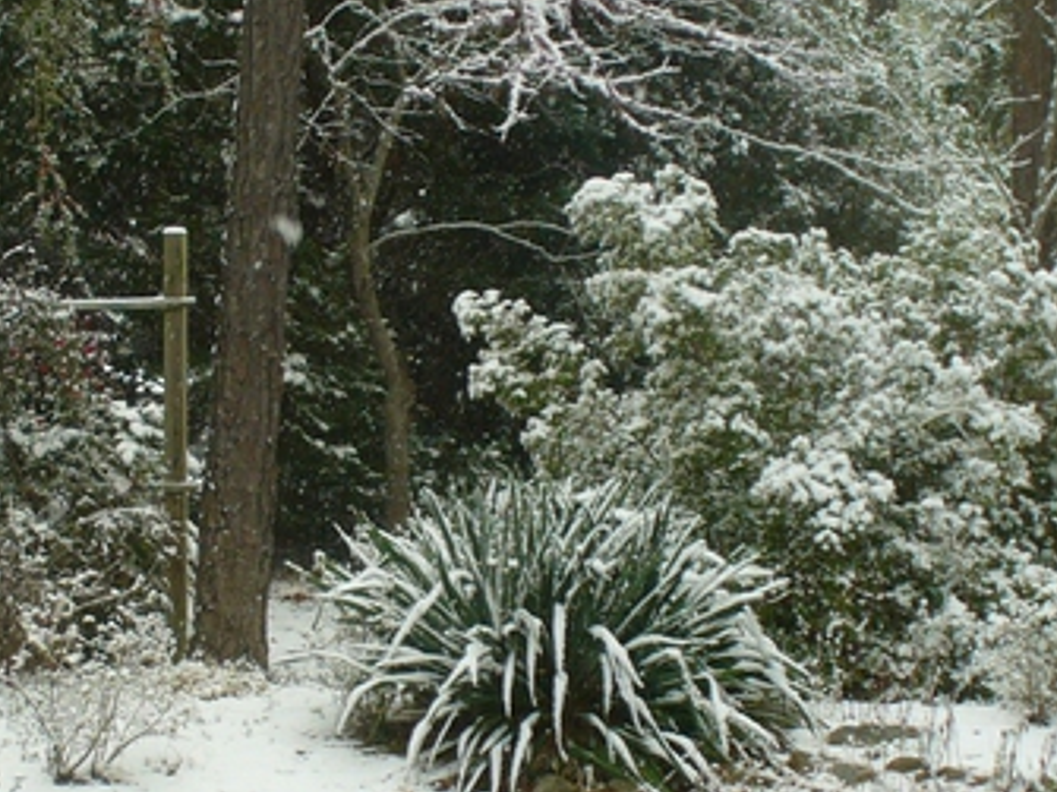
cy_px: 454
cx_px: 432
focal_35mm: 106
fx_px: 3236
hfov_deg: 18.5
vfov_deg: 14.0
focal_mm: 6.1
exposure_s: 1/160
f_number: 2.8
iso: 80
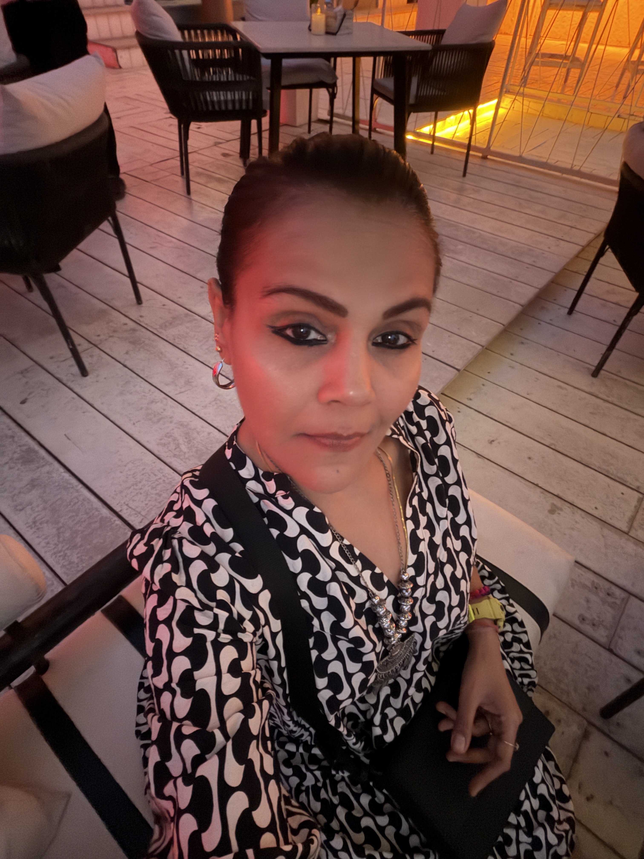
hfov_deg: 66.0
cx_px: 322
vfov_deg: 81.7
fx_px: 496
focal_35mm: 20
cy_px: 430
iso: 1600
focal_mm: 2.71
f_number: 1.9
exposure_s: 1/8
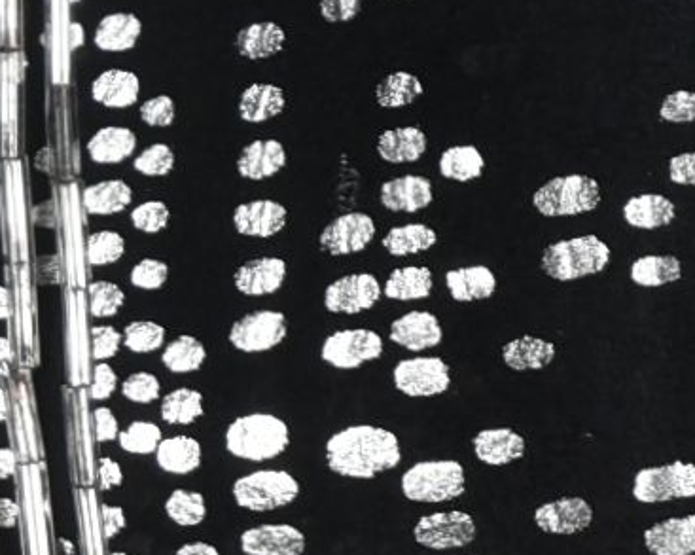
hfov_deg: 2.4
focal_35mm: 805
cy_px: 1324
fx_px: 16545
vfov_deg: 1.9
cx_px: -1600
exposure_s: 1/125
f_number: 10
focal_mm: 70
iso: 200
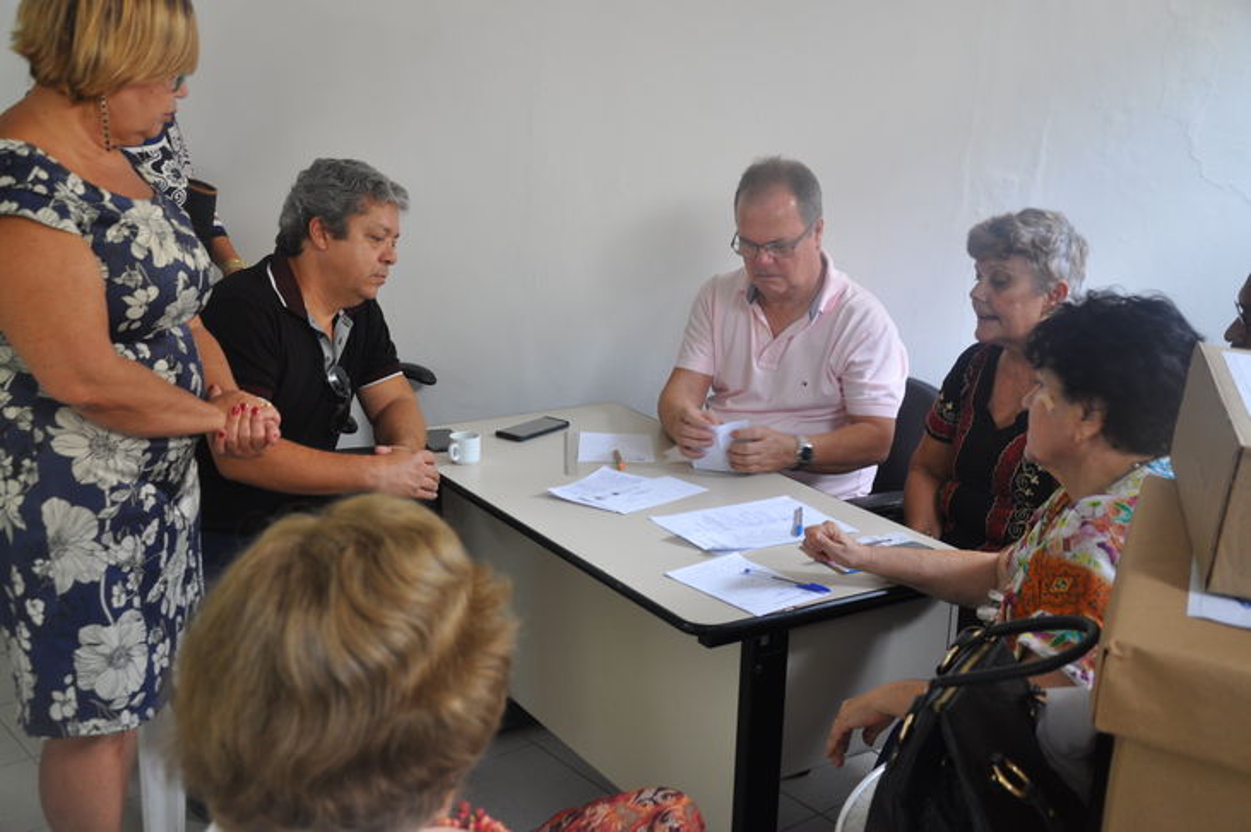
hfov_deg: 49.6
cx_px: 626
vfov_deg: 34.1
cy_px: 416
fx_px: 1354
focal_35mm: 39
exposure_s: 1/15
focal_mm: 26
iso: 400
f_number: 4
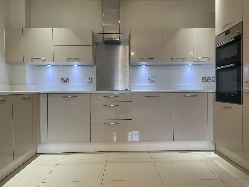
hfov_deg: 67.3
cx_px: 124
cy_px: 94
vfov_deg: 53.1
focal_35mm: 26
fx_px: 187
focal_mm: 4.2
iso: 100
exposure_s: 1/100
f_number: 1.6
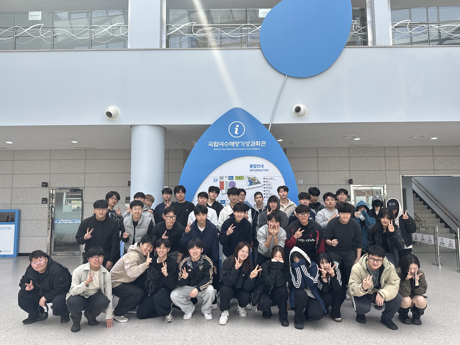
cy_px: 172
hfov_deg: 71.6
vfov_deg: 56.8
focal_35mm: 24
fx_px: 319
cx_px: 230
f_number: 1.78
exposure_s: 1/567
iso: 80
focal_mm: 6.86
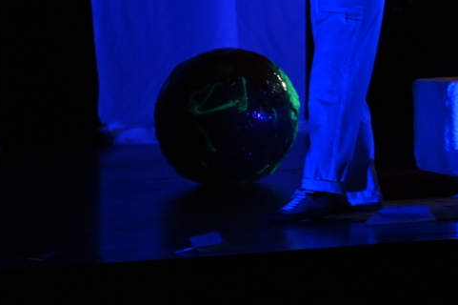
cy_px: -61
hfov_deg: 6.1
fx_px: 4284
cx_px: 549
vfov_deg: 4.1
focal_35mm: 337
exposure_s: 1/100
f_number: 2.8
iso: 4000
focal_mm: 135
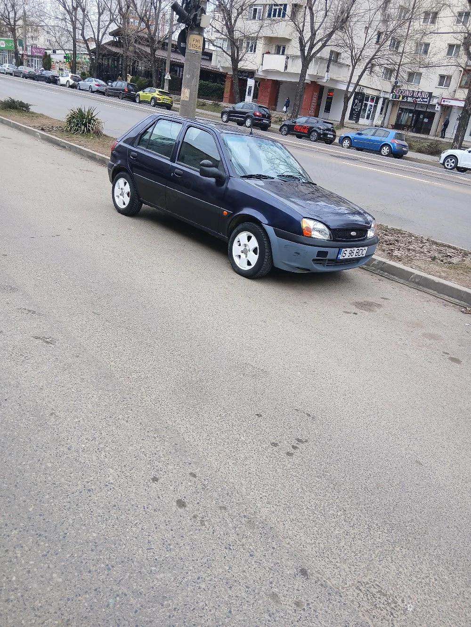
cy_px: 314
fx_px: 472
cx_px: 236
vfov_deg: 67.3
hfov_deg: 53.1
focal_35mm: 26
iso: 20
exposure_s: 1/118
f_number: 1.8
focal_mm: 3.98
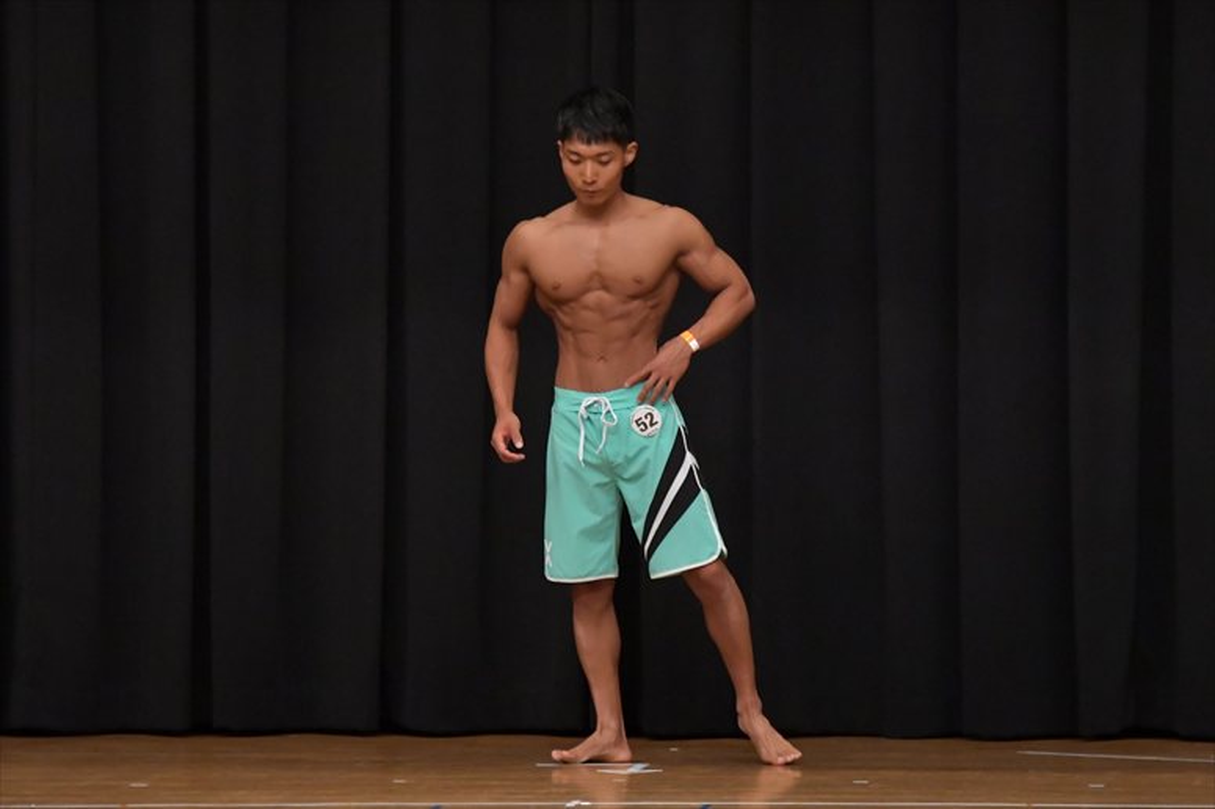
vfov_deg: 5.1
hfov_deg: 7.6
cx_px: 608
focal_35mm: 270
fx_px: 9108
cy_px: 404
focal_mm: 180
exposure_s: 1/400
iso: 6400
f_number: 5.6
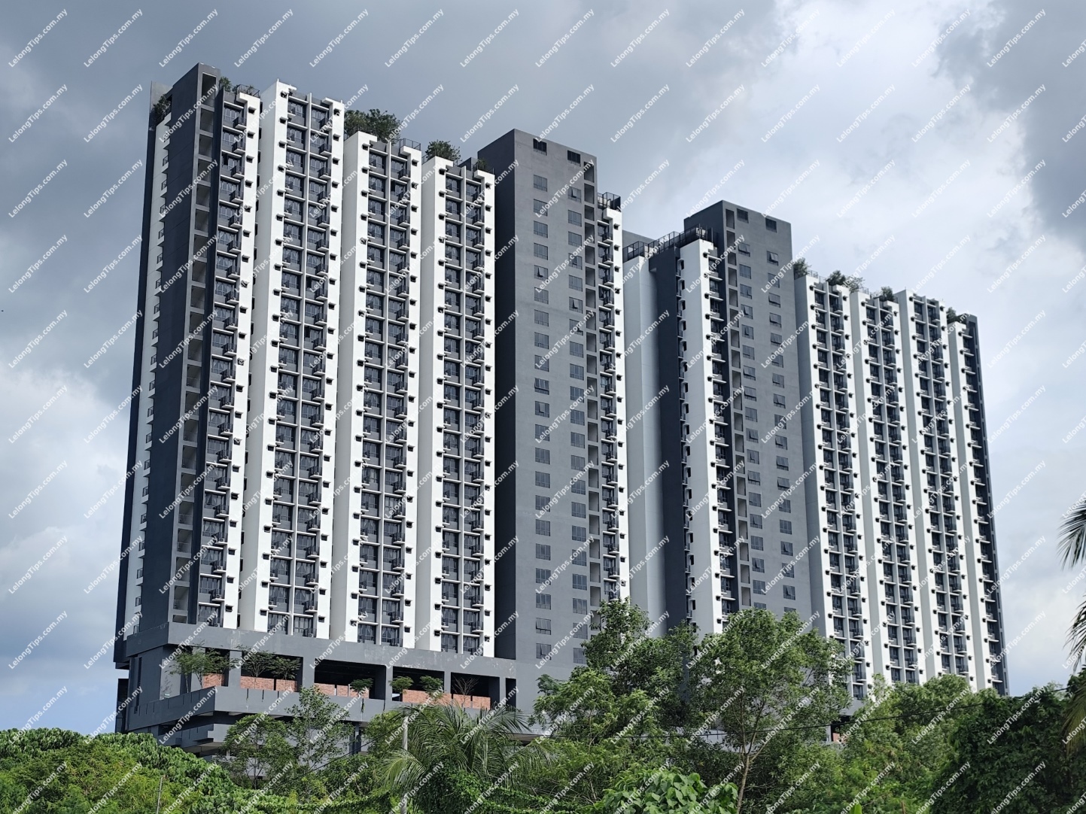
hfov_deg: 41.2
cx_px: 543
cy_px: 407
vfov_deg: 31.5
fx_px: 1443
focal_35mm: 46
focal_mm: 6.14
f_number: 1.65
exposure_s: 1/997
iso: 50
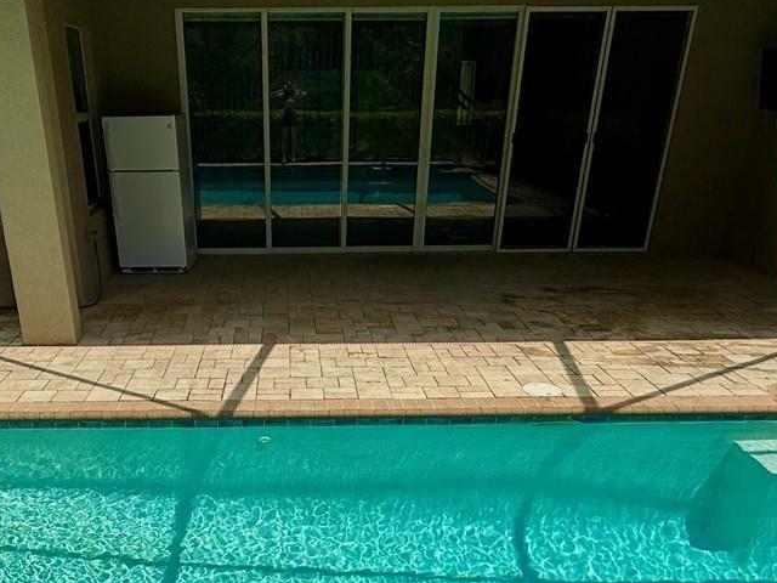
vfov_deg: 37.9
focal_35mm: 35
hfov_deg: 52.2
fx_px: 786
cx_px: 301
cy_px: 527
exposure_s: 1/2410
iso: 50
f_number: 2.2
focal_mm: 2.22
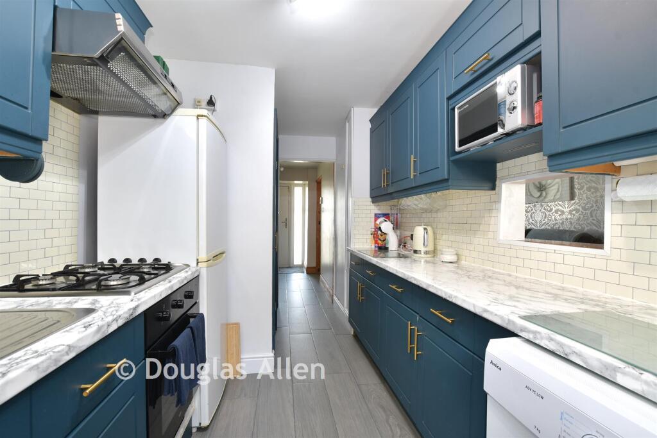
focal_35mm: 15
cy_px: 219
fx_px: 274
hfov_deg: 100.4
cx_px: 328
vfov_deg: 77.3
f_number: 8
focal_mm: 10
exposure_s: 1
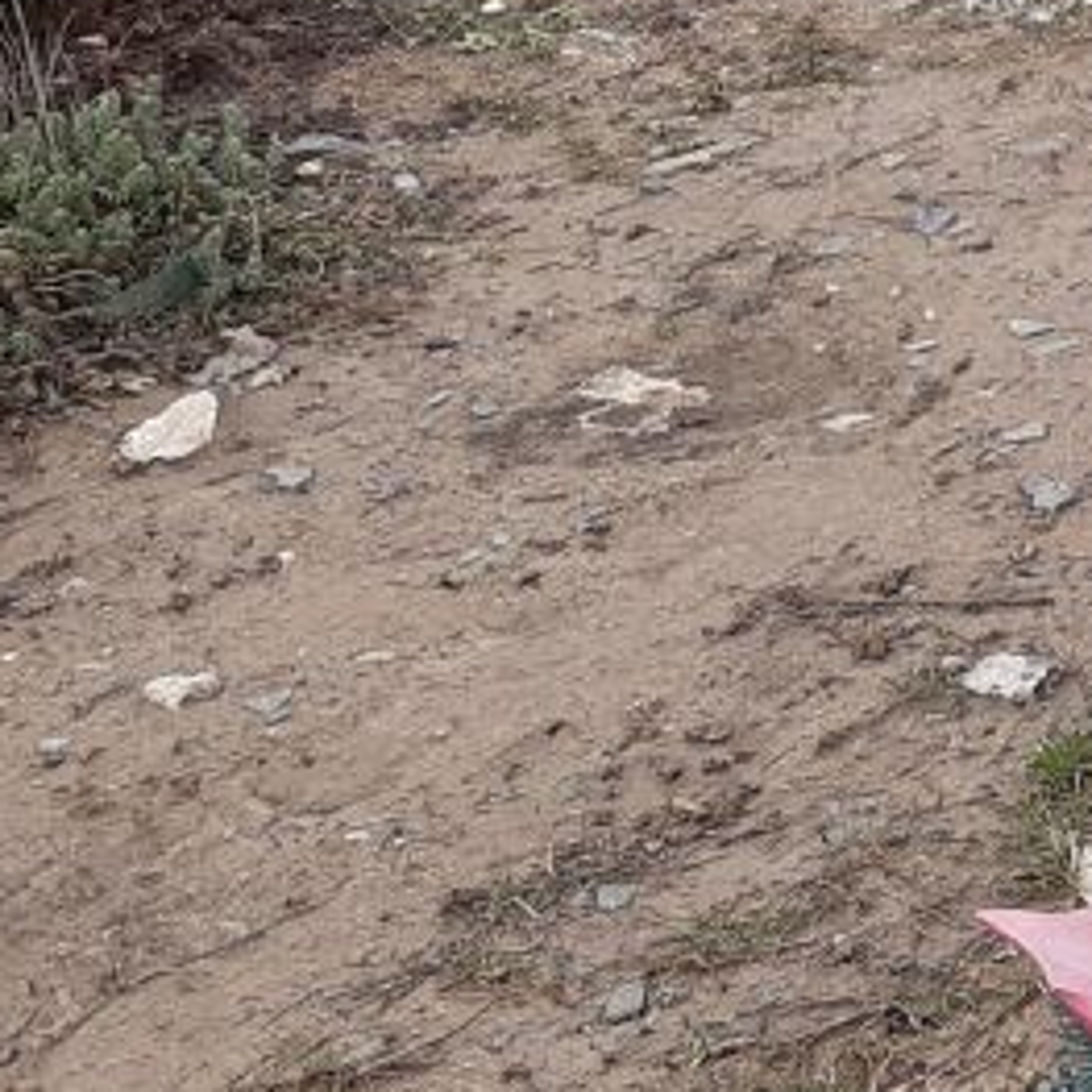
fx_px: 4319
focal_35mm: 121
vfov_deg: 14.2
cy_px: 31
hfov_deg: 13.2
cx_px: 1898
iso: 40
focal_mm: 3.92
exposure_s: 1/331
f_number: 1.7
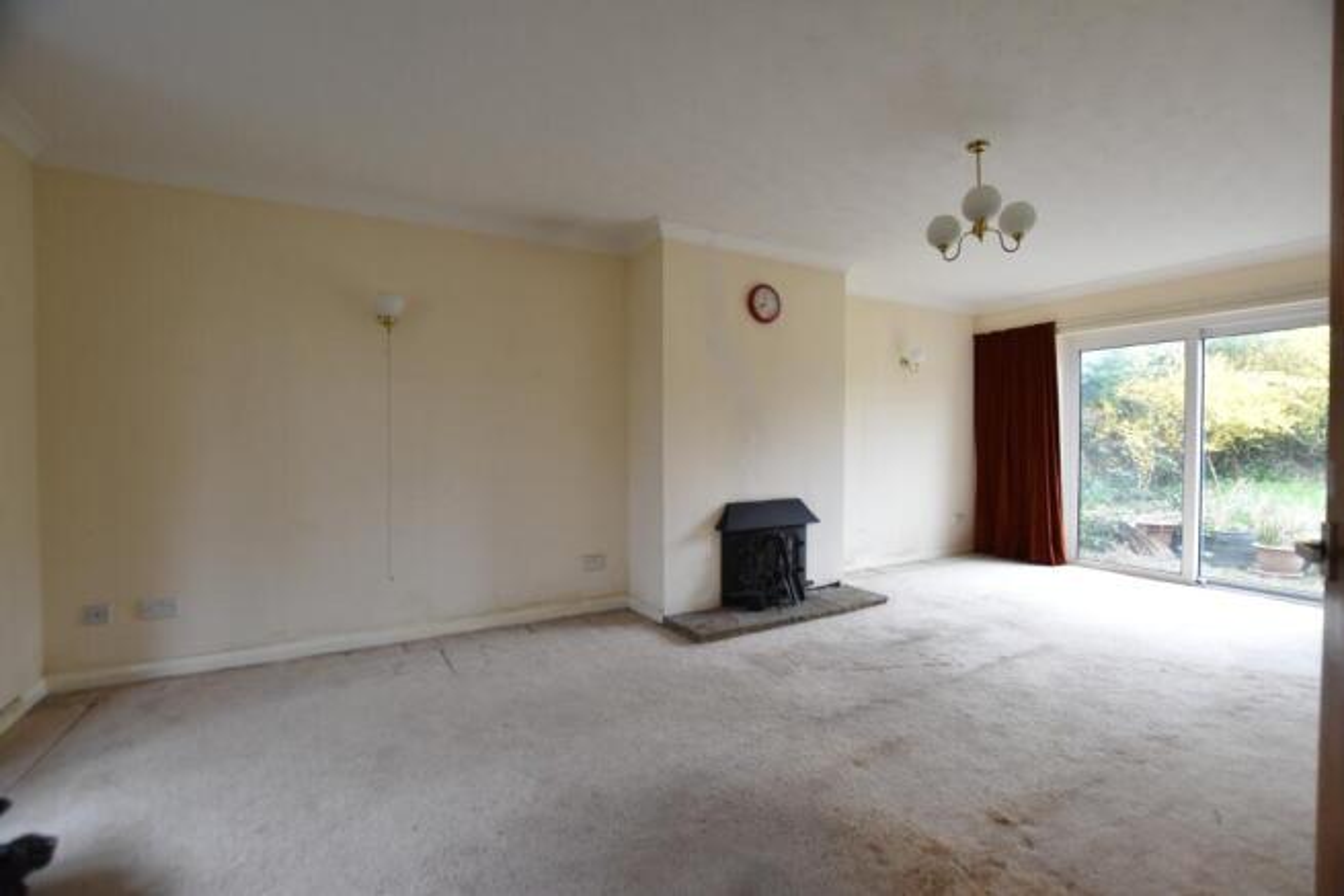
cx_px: 672
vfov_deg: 77.4
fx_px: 560
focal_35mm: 15
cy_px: 448
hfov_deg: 100.4
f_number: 4.5
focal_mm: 10
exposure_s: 1/125
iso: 800
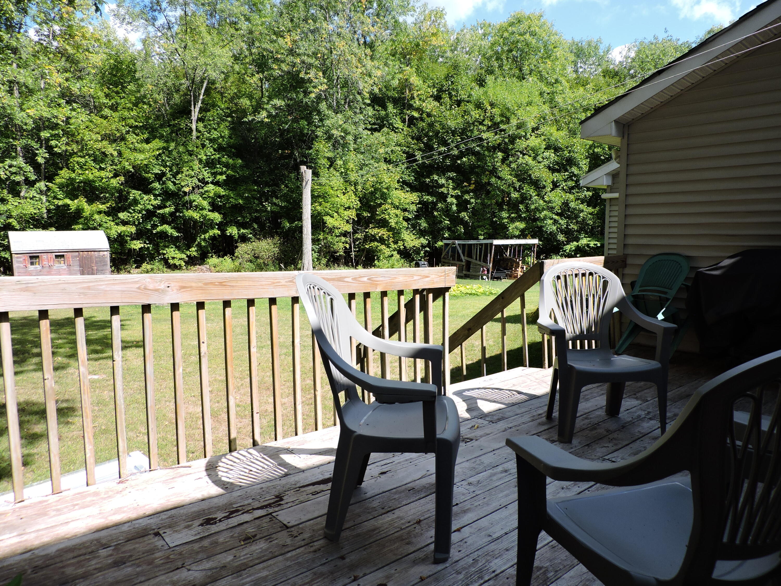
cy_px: 293
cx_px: 390
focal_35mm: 24
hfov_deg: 71.6
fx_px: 541
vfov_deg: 56.8
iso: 100
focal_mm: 4.3
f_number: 3
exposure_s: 1/640
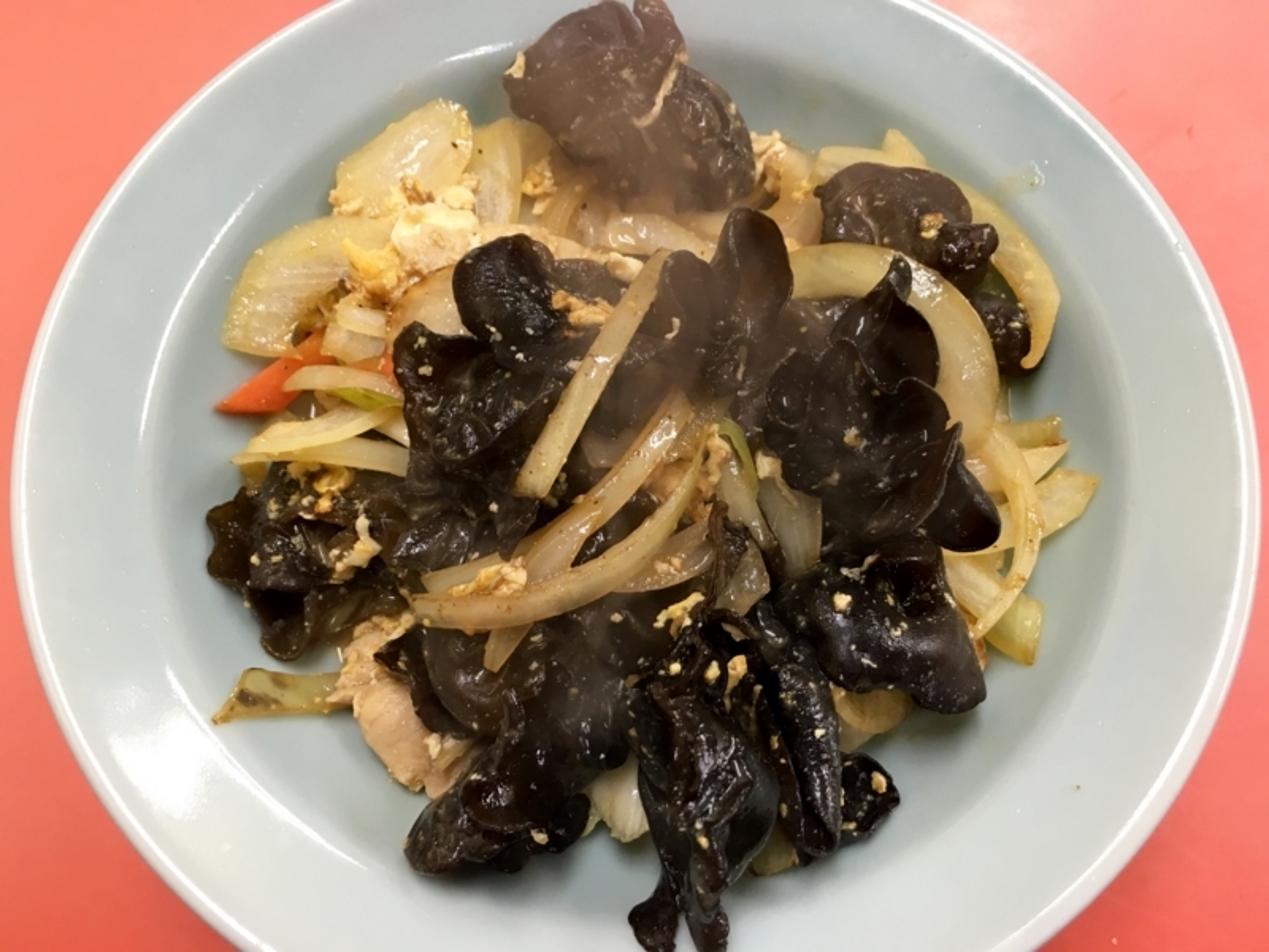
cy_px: 476
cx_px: 634
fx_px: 1063
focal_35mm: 29
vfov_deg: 48.2
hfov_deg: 61.7
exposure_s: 1/33
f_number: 2.2
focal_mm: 4.15
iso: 100
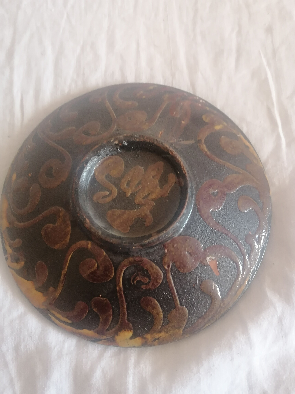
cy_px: 197
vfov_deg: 60.0
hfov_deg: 46.8
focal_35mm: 30
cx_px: 148
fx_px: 341
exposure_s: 1/25
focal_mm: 5.4
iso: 400
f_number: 1.8
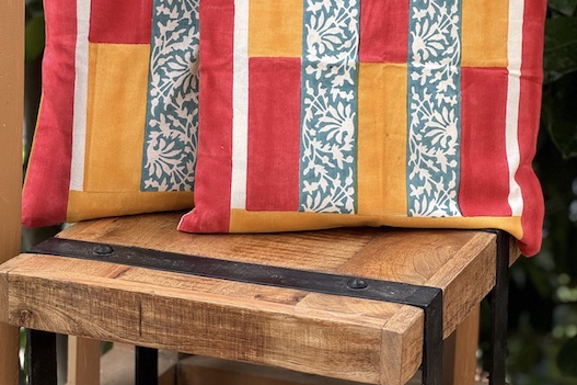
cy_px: 1
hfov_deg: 18.9
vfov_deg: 12.5
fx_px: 1730
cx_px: 291
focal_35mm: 108
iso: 50
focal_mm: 9
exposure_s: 1/99
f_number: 2.8
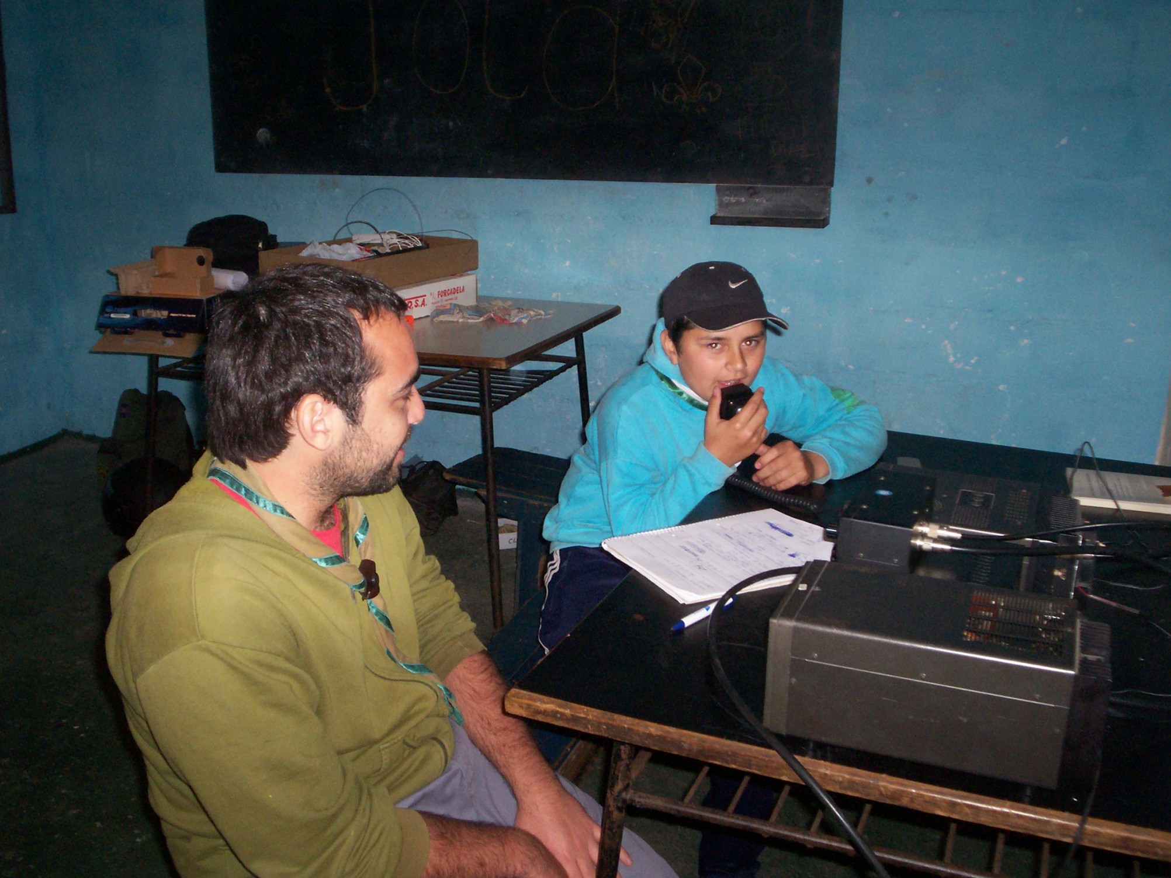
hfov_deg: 51.4
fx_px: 1218
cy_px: 439
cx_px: 586
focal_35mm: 36
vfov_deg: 39.7
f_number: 4.5
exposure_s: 1/64
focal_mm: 5.9
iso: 140
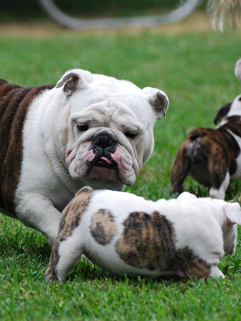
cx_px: 77
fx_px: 3619
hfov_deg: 3.8
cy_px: 160
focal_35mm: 390
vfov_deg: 5.1
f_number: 5.3
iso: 720
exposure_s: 1/500
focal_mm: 180
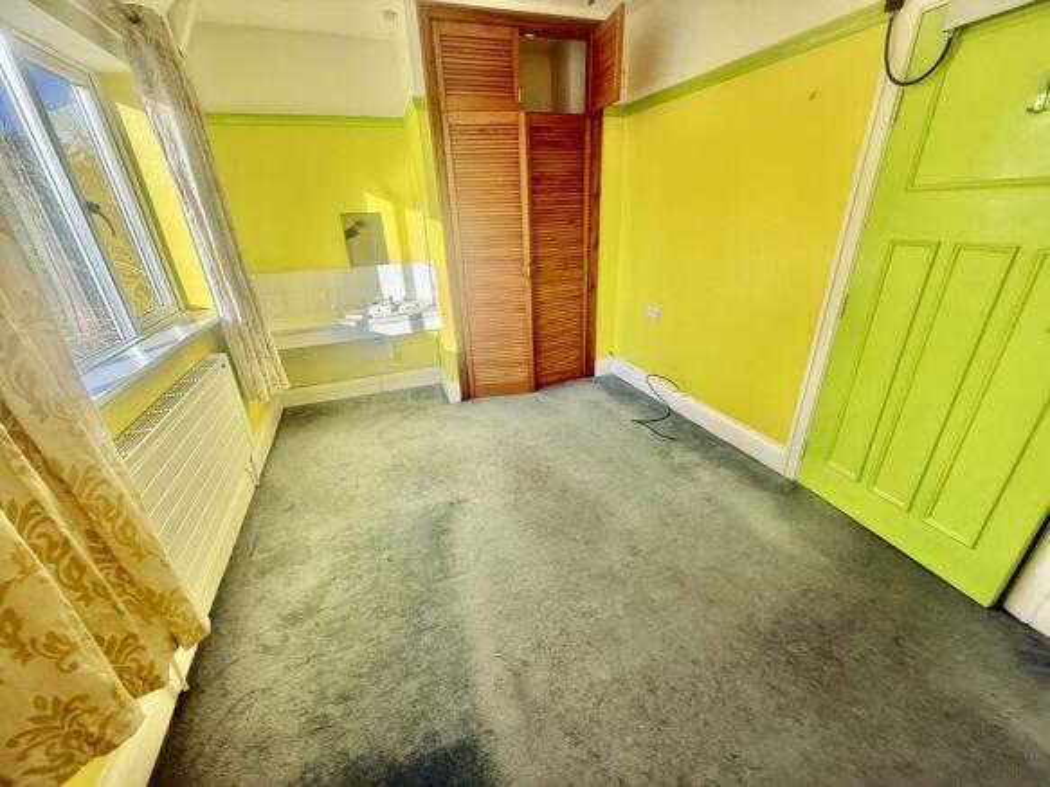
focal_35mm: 14
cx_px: 525
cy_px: 394
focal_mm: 2.22
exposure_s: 1/128
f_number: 2.2
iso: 64
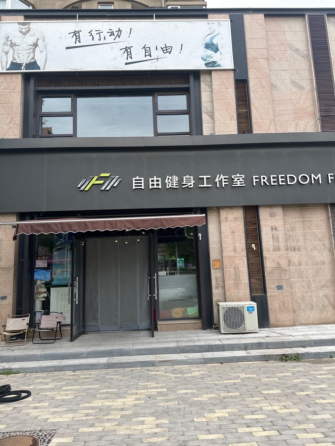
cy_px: 223
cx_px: 168
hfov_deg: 56.8
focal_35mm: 24
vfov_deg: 71.6
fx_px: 310
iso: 80
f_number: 1.78
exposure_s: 1/887
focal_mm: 6.86
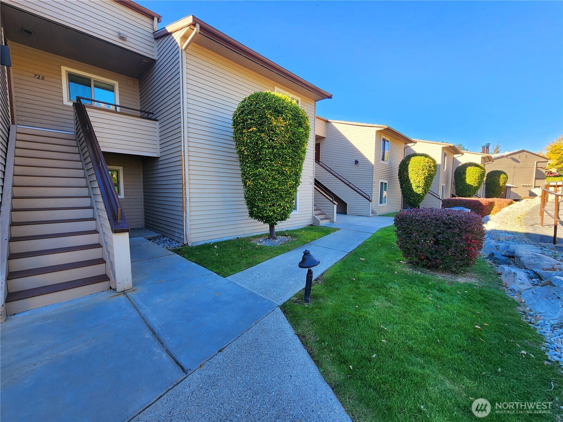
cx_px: 282
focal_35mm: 13
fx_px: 211
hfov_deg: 106.2
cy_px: 211
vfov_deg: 89.9
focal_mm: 2.2
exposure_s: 1/312
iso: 50
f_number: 2.2
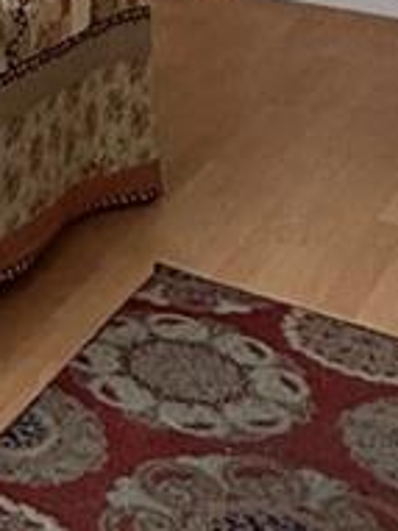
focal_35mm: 88
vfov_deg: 21.4
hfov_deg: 13.9
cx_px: -423
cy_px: -19
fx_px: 1351
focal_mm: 2.22
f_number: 2.2
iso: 320
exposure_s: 1/60
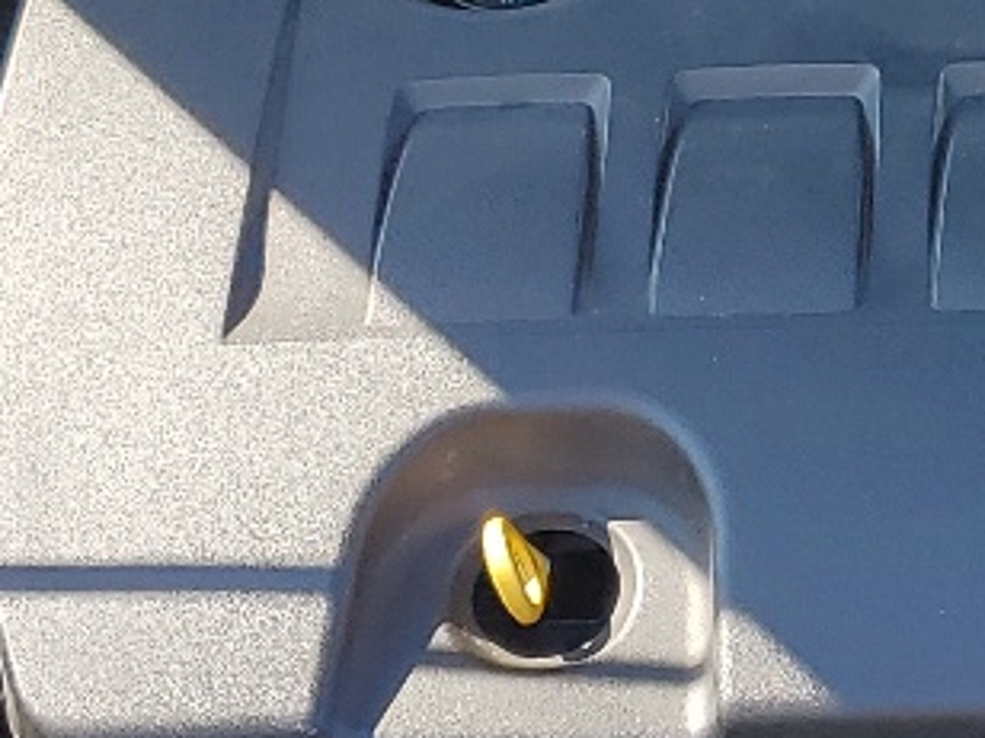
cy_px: 6
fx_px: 3841
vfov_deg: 10.9
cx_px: 1324
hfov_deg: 14.0
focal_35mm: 135
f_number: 1.5
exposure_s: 1/625
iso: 50
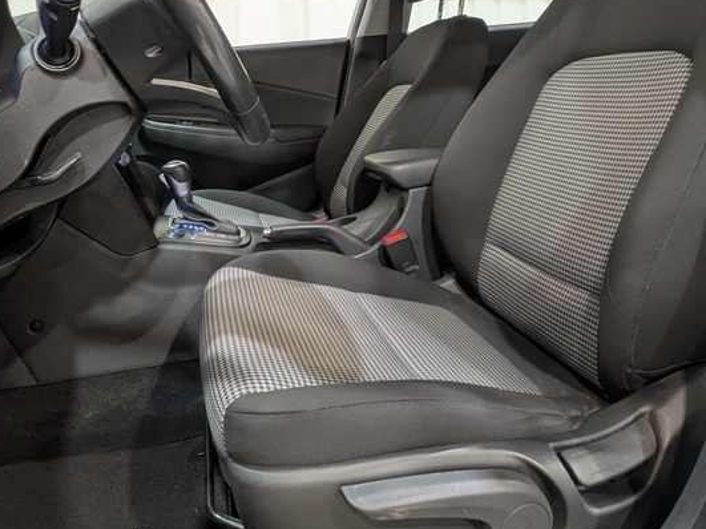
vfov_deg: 50.4
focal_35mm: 27
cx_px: 302
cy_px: 175
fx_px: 551
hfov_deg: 65.0
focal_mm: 1.83
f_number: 2.2
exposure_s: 1/25
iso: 68
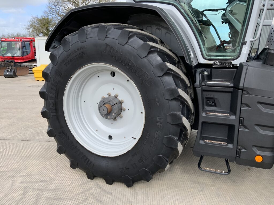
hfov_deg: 61.7
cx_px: 137
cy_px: 102
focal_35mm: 29
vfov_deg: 48.2
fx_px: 230
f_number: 1.8
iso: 16
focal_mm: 3
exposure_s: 1/620
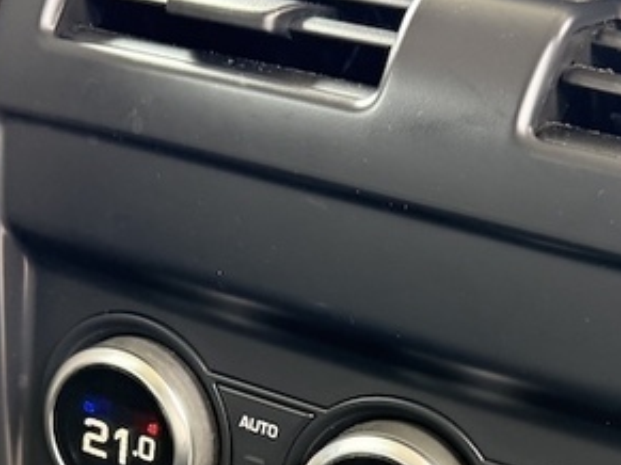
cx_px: 387
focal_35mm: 66
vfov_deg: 20.9
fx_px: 1184
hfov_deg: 29.3
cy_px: 535
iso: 250
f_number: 1.78
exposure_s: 1/60
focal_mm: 6.76
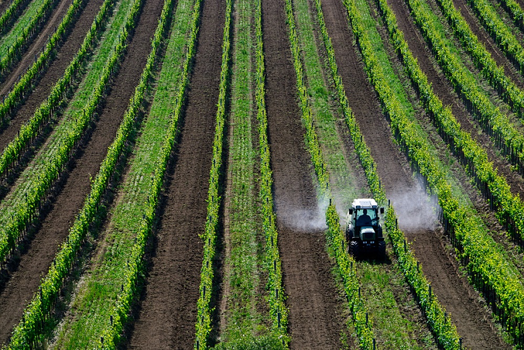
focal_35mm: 158
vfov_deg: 8.7
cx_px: 262
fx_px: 2295
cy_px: 175
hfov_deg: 13.0
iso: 100
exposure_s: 1/200
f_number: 10
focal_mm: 105
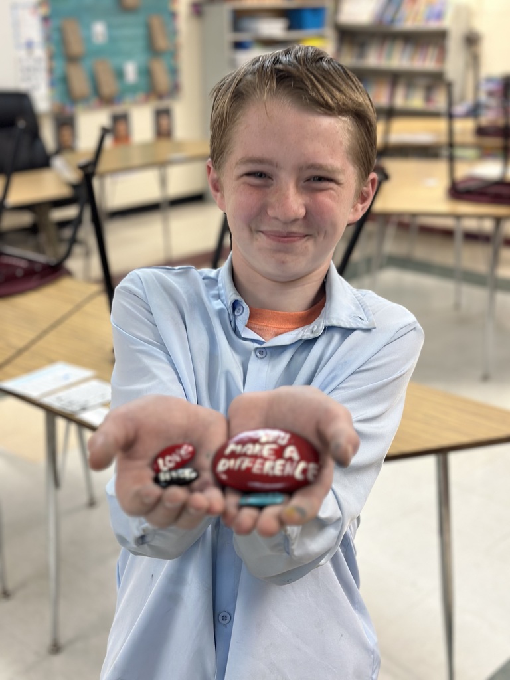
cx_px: 255
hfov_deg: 30.3
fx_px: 943
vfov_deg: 39.7
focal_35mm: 48
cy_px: 340
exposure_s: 1/60
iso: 160
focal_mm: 6.86
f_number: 1.78
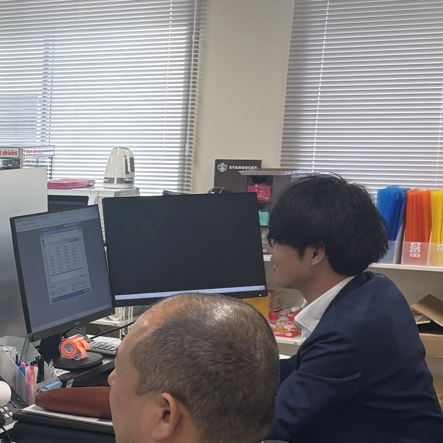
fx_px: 1144
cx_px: -190
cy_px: 338
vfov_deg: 21.7
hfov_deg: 19.5
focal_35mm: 79
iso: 64
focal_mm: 5.96
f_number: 1.6
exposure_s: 1/100
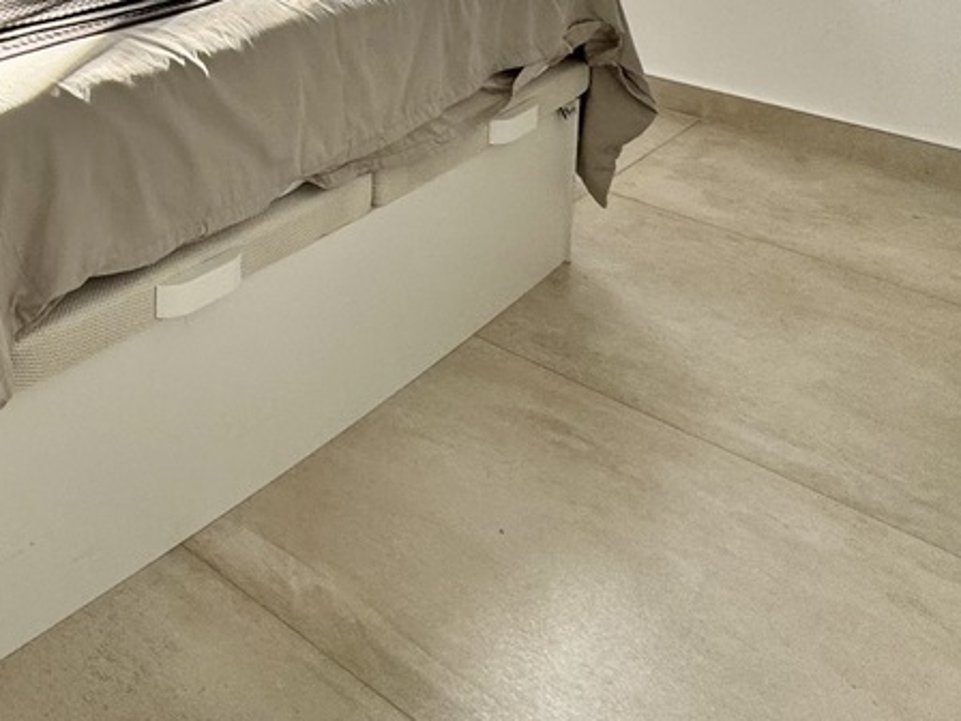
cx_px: -159
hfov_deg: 37.1
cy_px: -206
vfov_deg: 29.3
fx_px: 1110
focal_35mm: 40
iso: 50
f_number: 2.2
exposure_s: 1/99
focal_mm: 2.22
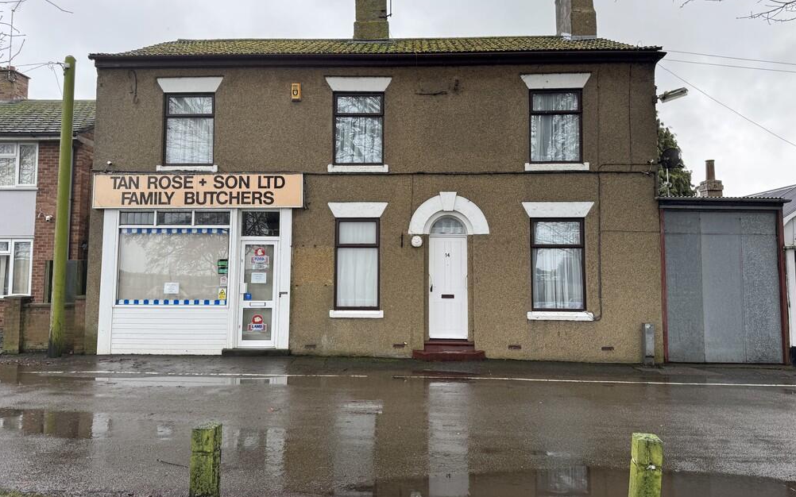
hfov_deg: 70.4
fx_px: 564
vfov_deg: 47.5
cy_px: 222
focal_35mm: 26
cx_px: 392
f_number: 1.78
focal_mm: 6.76
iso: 64
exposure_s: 1/152
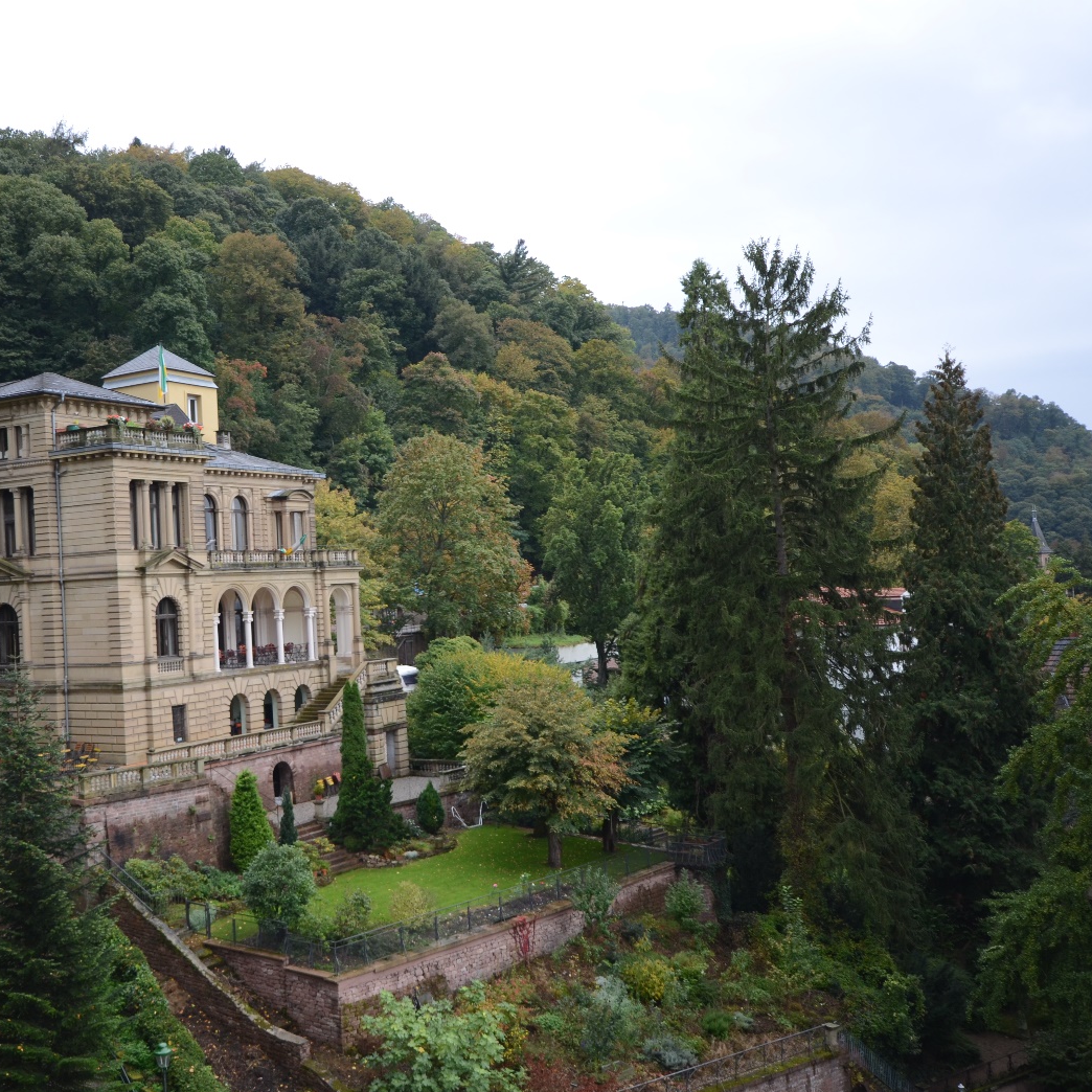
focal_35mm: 39
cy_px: 553
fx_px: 1392
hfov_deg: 42.3
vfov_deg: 42.8
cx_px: 363
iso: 250
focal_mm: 20
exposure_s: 1/60
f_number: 5.6
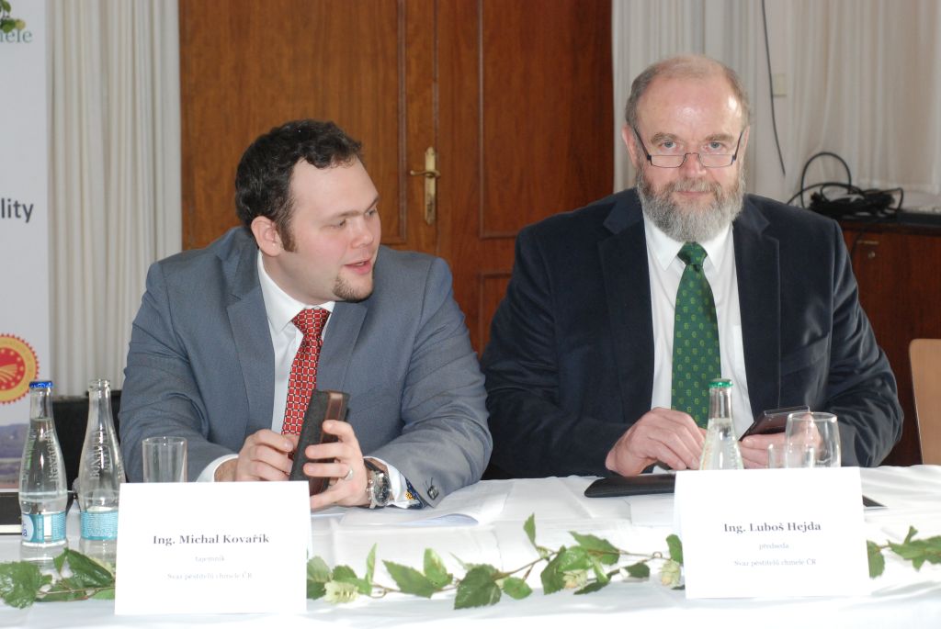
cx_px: 470
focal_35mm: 75
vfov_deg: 18.2
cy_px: 314
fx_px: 1962
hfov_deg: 27.0
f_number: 7.1
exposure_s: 1/60
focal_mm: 50
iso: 800
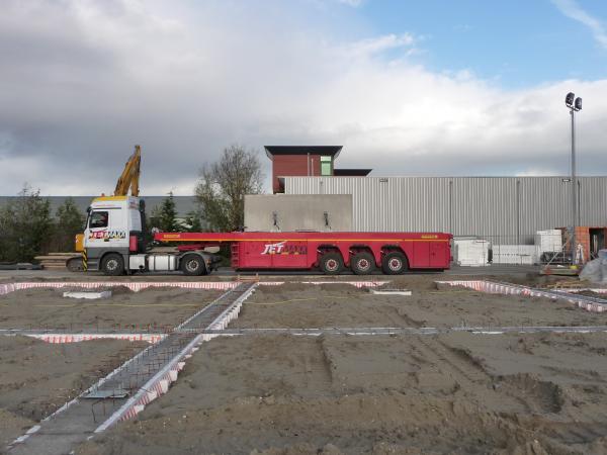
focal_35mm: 36
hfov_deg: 51.4
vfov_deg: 39.7
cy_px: 228
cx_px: 304
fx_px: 631
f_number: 3.7
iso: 160
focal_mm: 6
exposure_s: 1/640
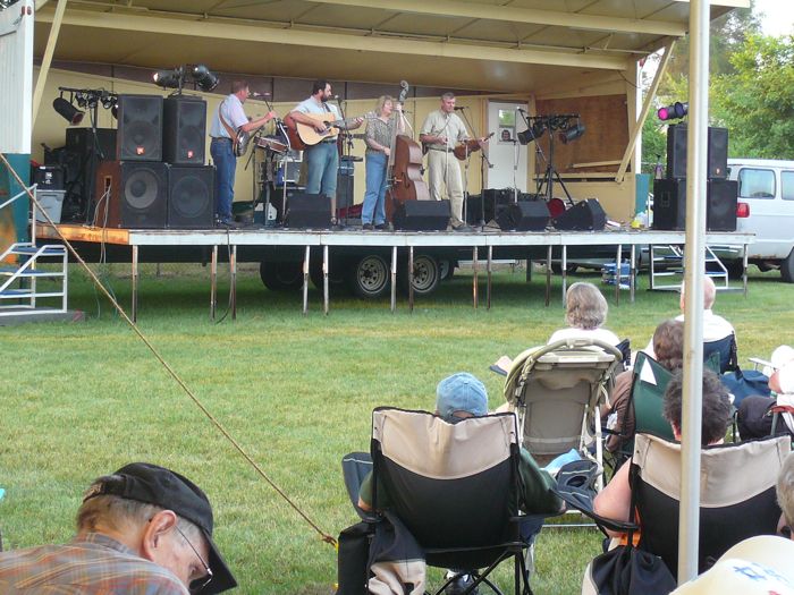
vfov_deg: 19.4
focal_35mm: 76
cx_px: 397
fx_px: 1743
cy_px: 298
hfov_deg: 25.7
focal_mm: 9.1
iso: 125
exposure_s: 1/30
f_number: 3.6
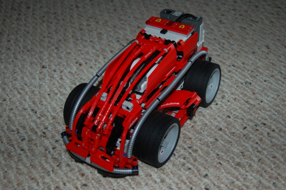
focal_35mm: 48
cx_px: 143
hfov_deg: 41.1
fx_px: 381
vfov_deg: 28.0
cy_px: 95
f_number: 3.8
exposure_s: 1/60
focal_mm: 32
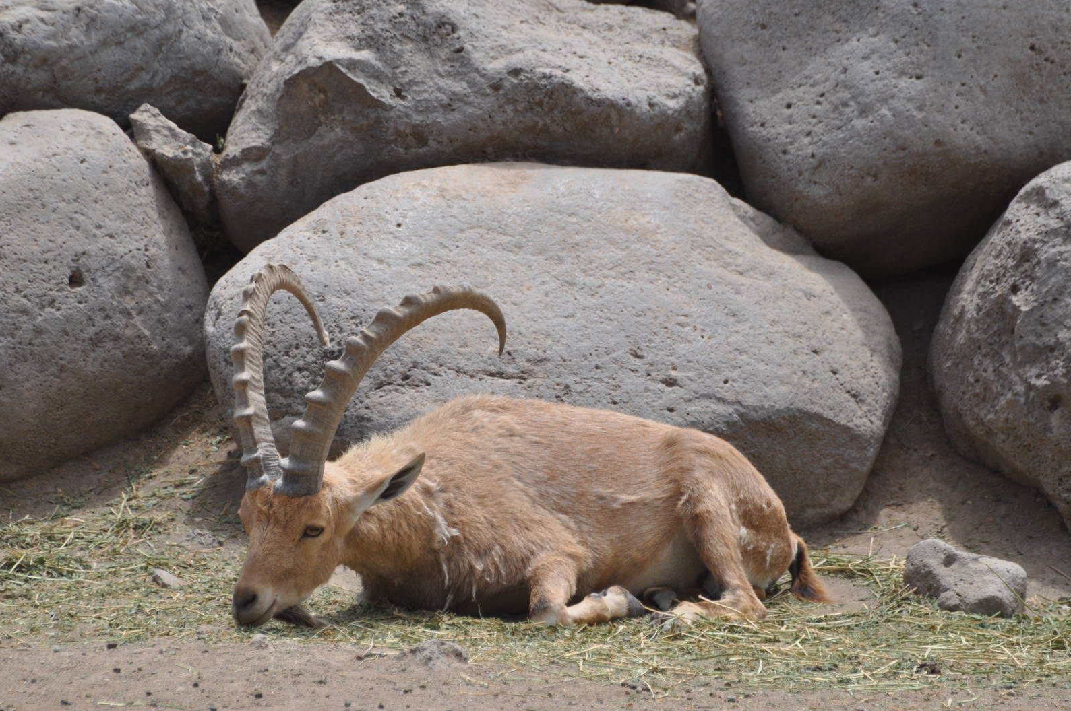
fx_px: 13463
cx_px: 537
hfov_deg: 4.6
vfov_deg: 3.0
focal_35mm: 453
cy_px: 356
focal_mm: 300
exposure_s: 1/1600
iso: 400
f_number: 5.6
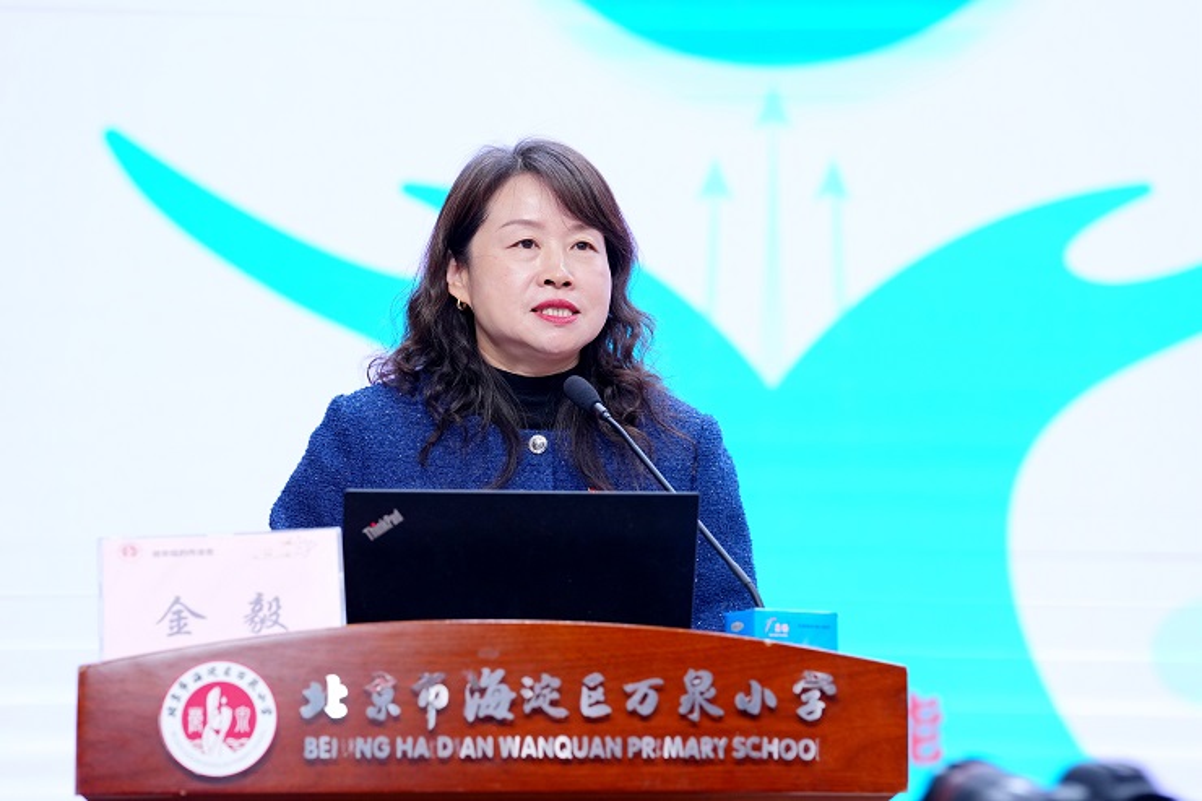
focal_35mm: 136
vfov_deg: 10.1
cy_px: 400
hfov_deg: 15.1
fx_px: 4540
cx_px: 601
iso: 1250
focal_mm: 136
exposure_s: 1/125
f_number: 4.5
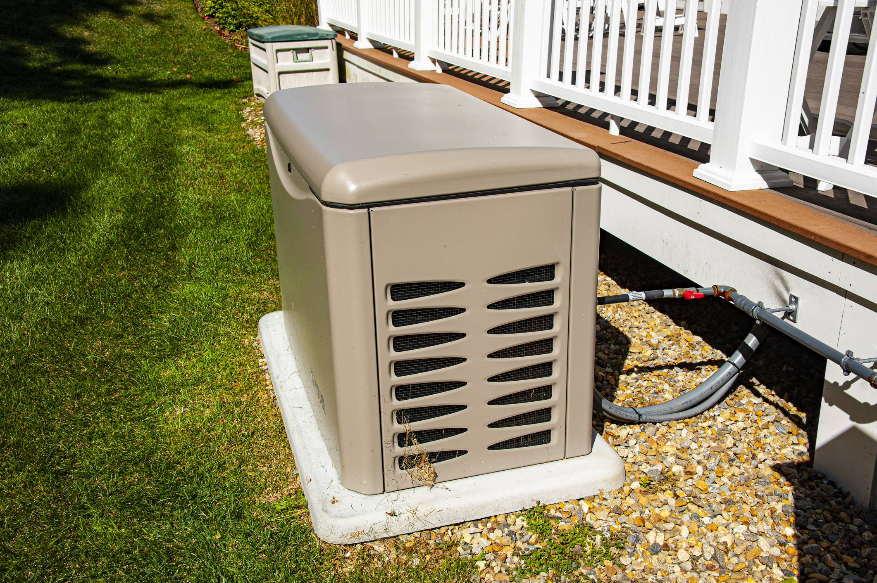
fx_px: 925
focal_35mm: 38
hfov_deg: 50.7
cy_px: 292
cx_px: 438
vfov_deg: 35.0
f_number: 11
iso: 200
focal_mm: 38
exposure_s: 1/500
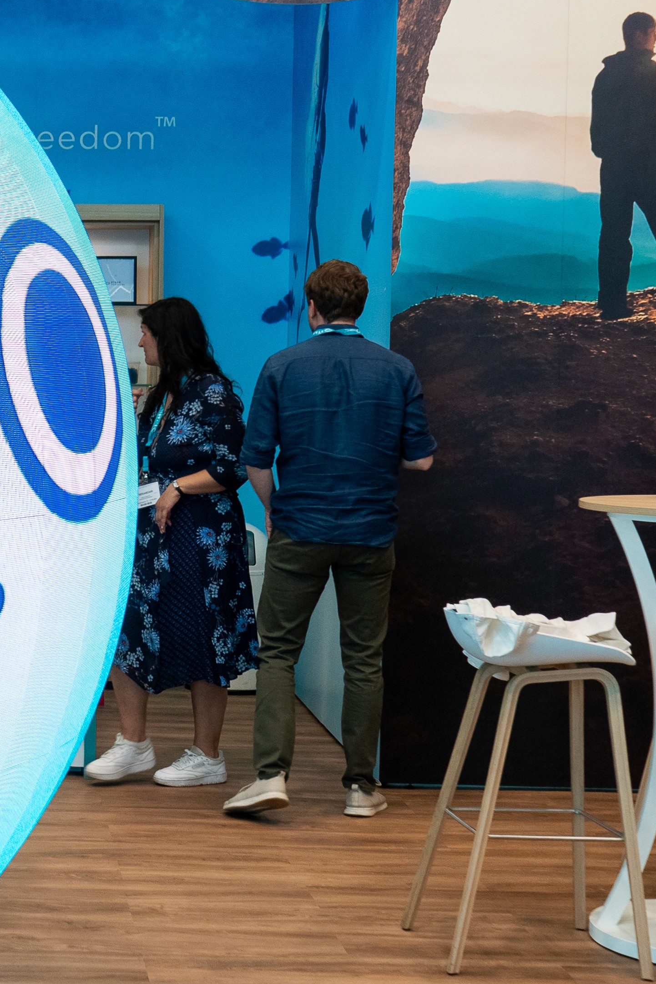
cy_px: 453
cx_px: -175
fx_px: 2105
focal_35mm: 77
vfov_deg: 26.3
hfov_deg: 16.8
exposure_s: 1/100
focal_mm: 28
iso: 800
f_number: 5.6
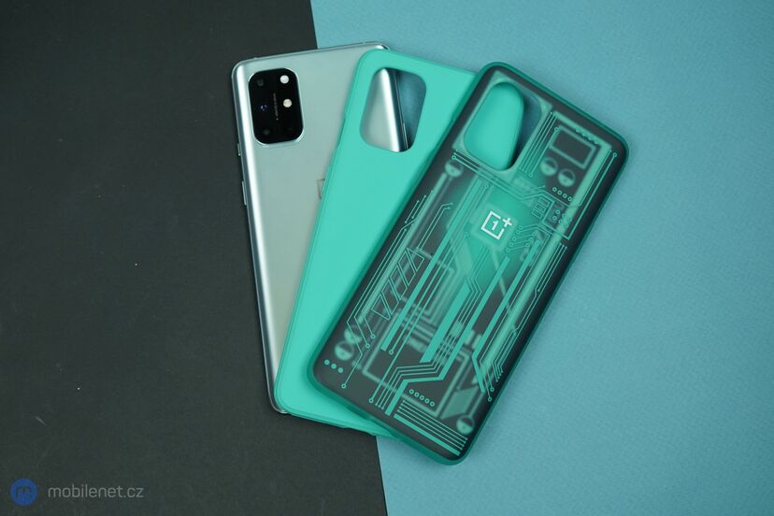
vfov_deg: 32.6
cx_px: 387
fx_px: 881
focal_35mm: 41
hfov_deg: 47.4
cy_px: 258
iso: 800
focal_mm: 41
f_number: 5.6
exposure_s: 1/160
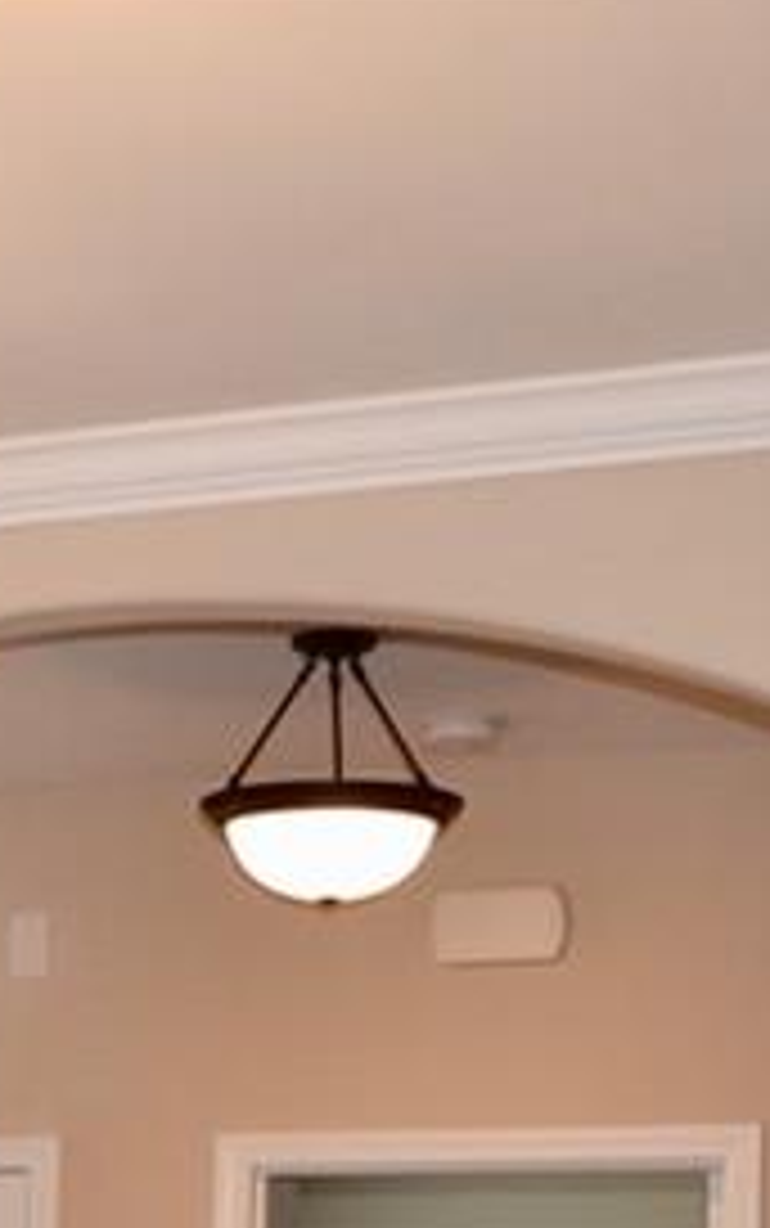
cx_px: -572
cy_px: 1502
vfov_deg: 19.0
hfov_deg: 11.8
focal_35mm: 103
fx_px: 3453
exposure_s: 1/80
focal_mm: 18
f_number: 4
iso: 400
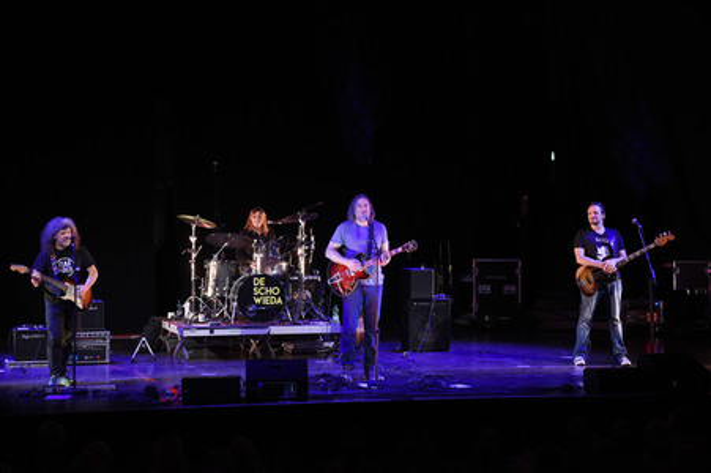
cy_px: 236
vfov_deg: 14.4
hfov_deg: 21.5
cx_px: 356
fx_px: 1875
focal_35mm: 95
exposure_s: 1/40
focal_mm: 95
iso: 1000
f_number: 6.3
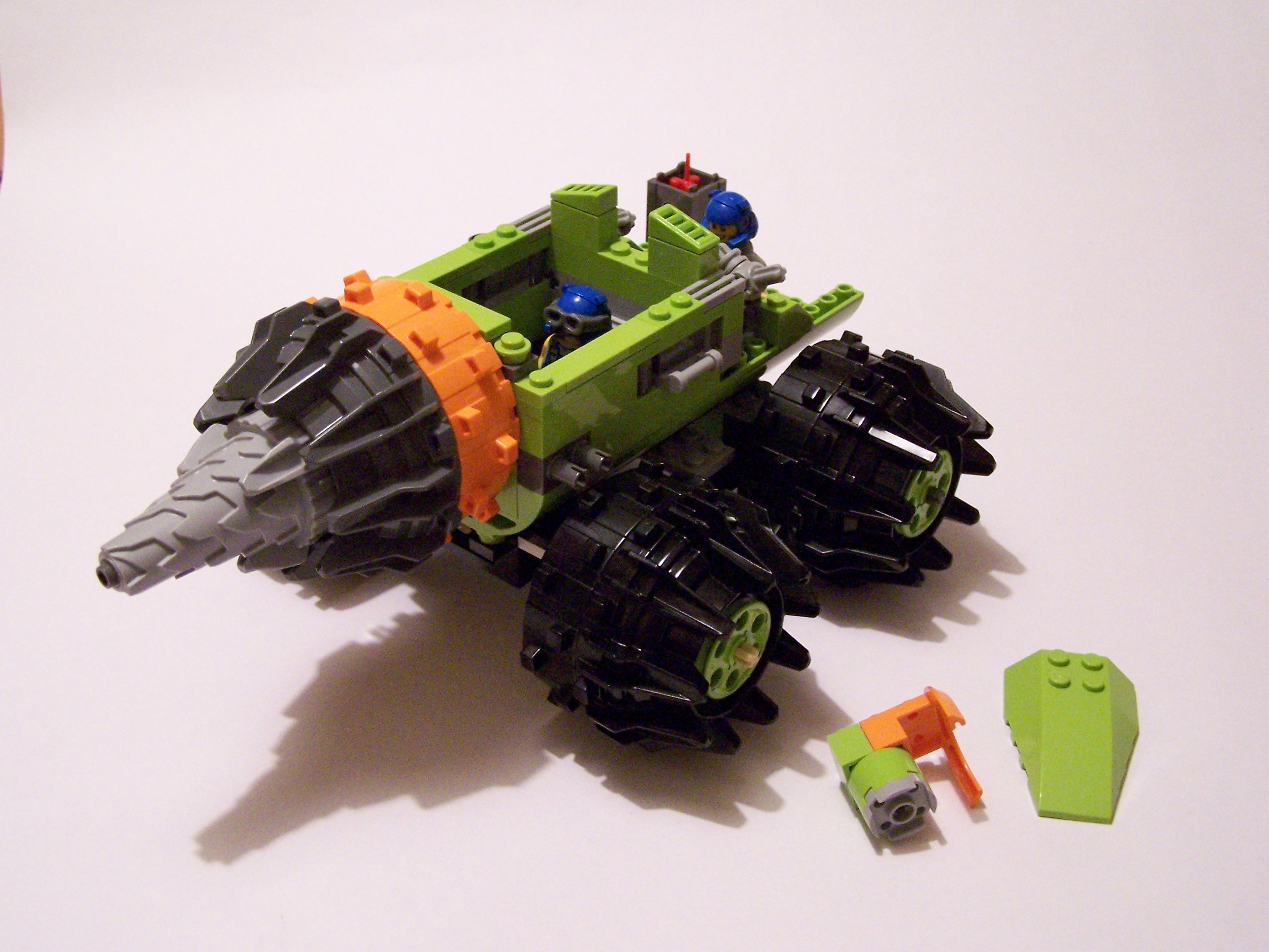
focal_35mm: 43
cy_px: 476
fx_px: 1576
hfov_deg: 43.9
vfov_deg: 33.6
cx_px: 634
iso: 400
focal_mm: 7.1
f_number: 2.9
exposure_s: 1/15
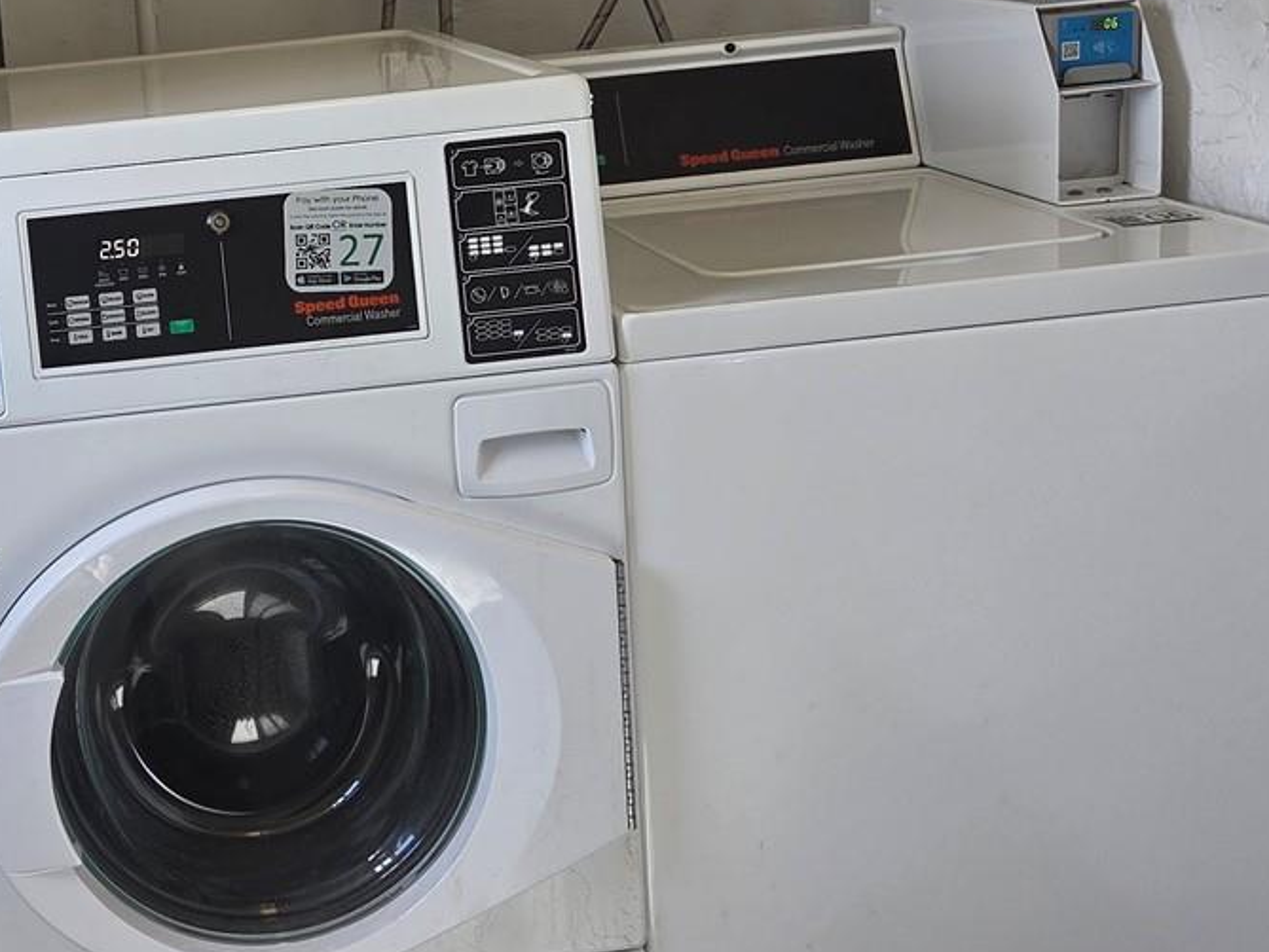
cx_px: 169
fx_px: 2017
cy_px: 258
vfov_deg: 26.3
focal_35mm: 55
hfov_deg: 33.4
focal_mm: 5.4
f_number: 1.8
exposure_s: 1/120
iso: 32
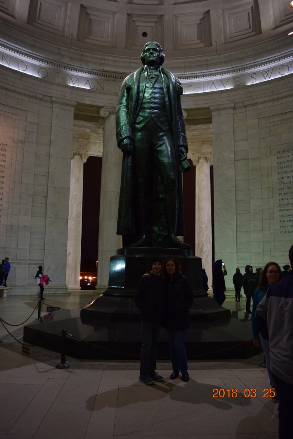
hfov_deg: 47.9
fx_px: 330
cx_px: 146
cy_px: 220
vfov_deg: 67.4
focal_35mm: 27
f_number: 3.5
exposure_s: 1/25
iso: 1600
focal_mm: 18
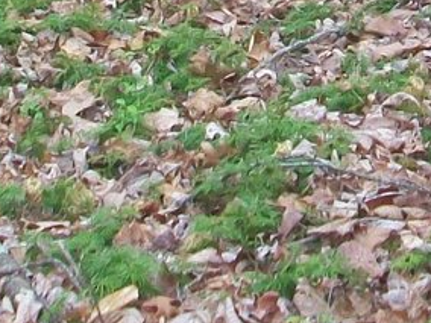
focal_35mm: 181
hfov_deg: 10.9
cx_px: 324
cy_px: -503
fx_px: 2254
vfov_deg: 7.6
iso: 160
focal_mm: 5.7
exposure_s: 1/100
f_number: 2.8
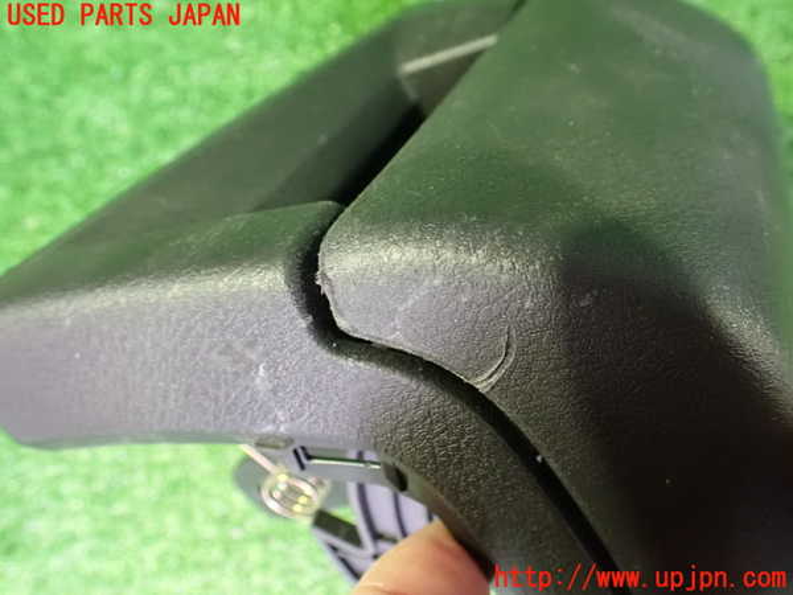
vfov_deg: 46.8
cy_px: 298
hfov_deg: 60.0
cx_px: 396
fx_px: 687
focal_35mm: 30
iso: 1600
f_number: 2.3
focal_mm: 5.4
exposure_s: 1/20
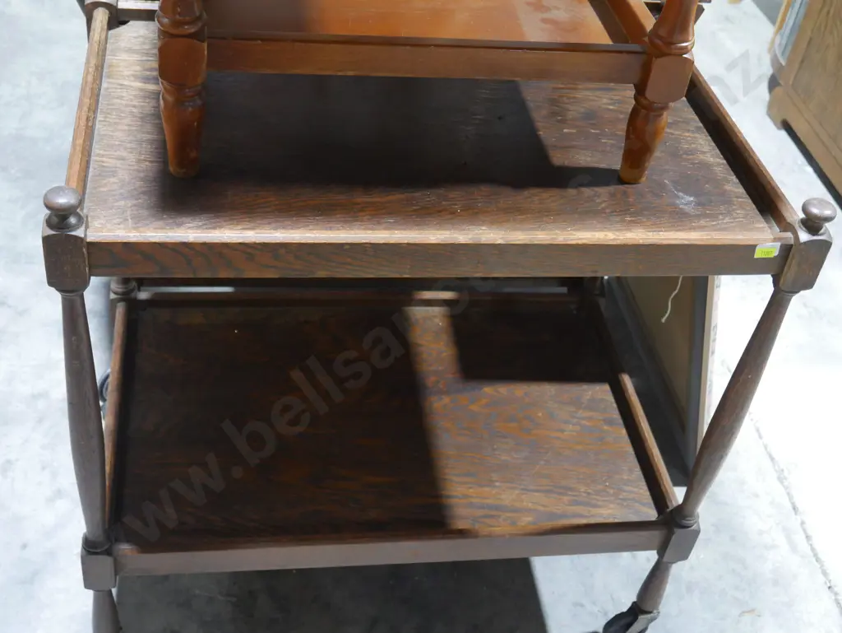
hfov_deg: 41.2
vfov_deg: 31.5
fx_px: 1119
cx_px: 421
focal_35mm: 46
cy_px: 316
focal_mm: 23
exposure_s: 1/60
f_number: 5.1
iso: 2000
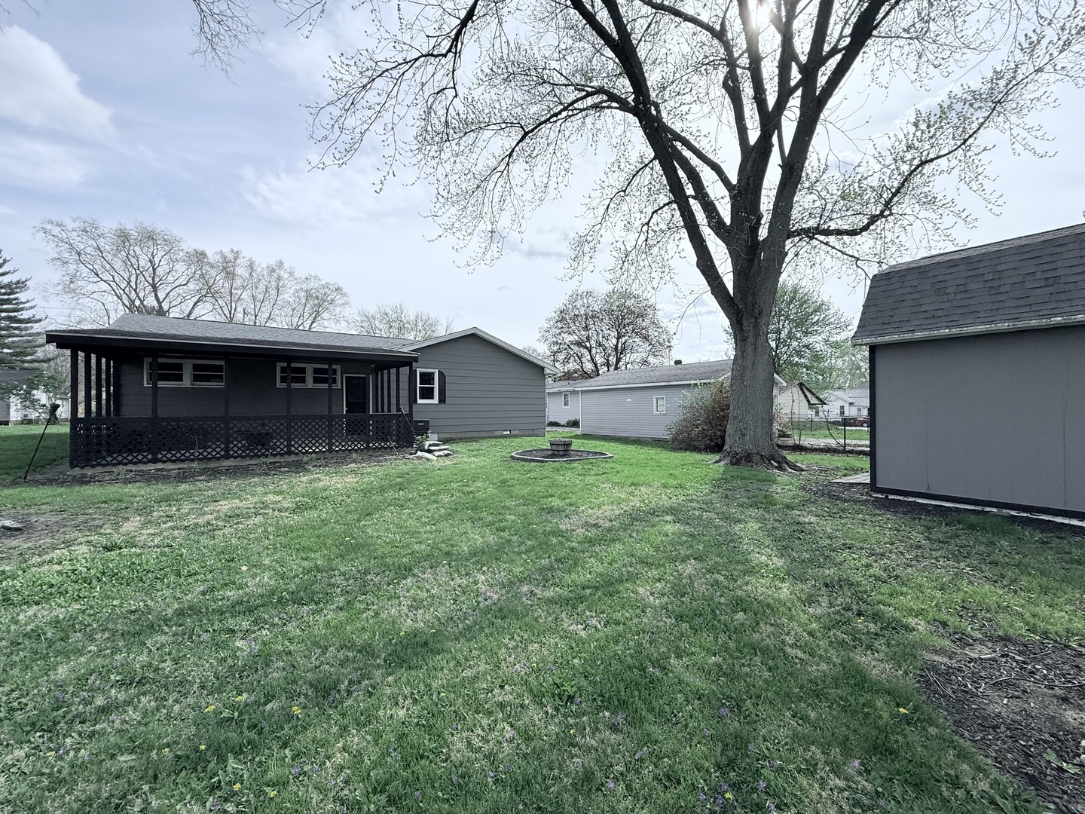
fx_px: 439
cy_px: 407
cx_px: 542
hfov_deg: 102.1
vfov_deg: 85.7
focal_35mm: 14
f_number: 2.2
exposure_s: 1/3125
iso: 50
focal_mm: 2.22
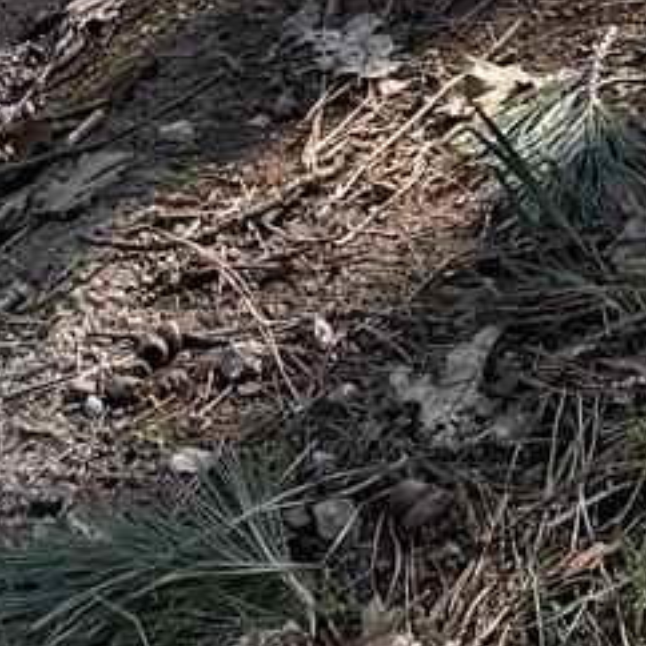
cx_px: 155
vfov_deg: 7.1
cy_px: -1652
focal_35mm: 202
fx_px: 4265
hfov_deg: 8.6
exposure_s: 1/920
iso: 100
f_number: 1.78
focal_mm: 6.76
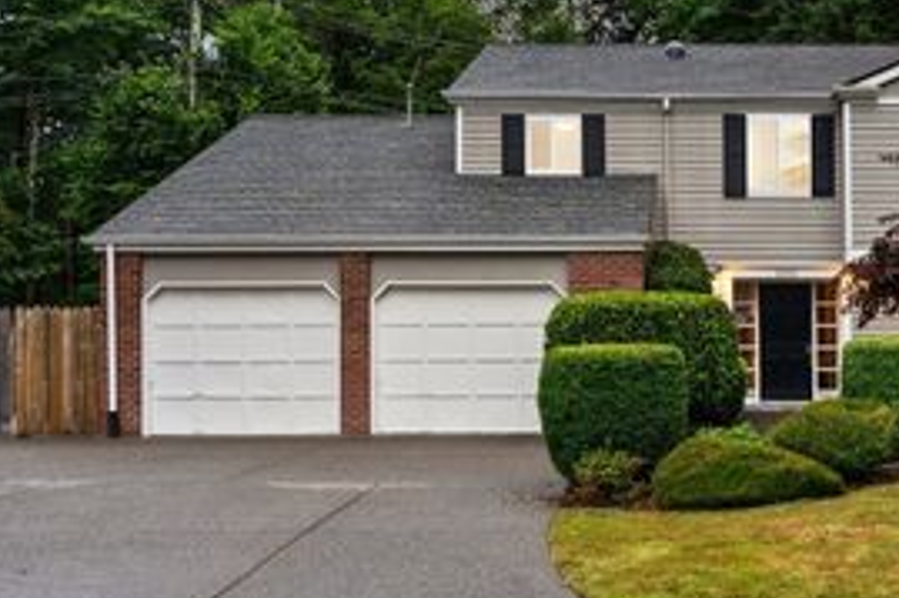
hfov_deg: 35.6
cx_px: 729
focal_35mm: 54
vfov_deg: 25.0
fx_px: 1348
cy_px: 244
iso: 500
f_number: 9
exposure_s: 1/6
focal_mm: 29
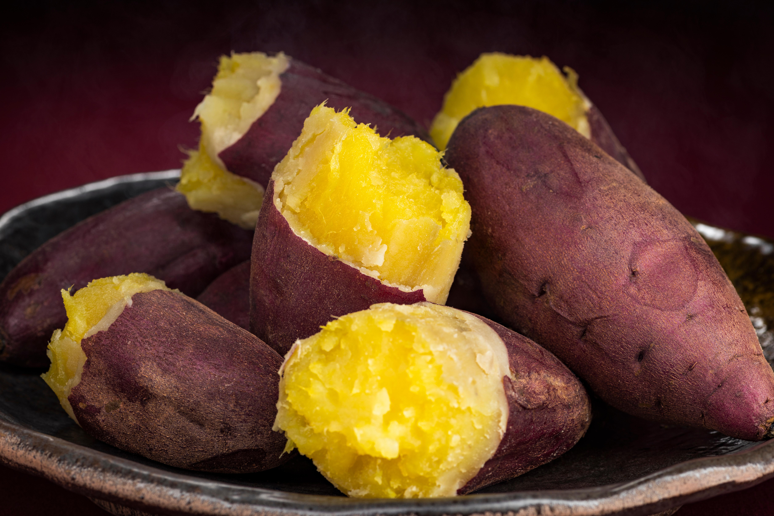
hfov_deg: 19.5
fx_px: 2258
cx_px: 387
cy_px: 258
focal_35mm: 105
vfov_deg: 13.1
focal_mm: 105
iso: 64
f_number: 11
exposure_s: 1/250
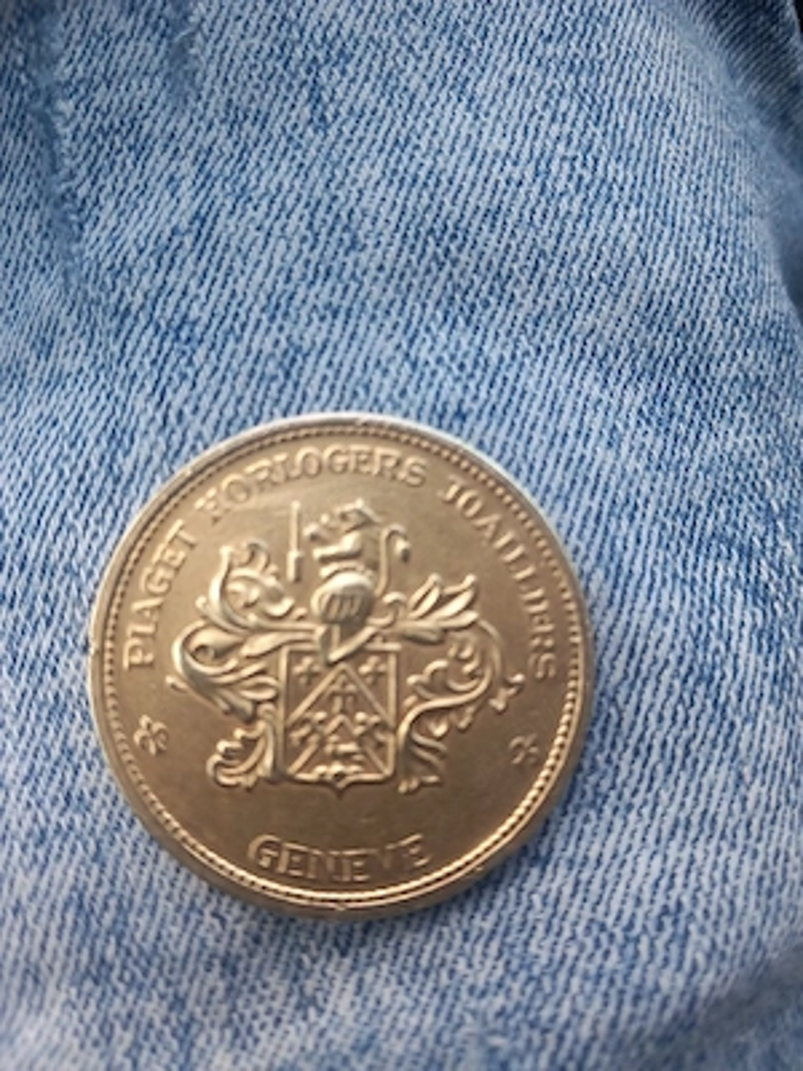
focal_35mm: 27
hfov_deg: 51.4
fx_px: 835
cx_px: 402
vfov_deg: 65.3
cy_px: 536
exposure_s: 1/50.3
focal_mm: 4
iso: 100
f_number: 1.8
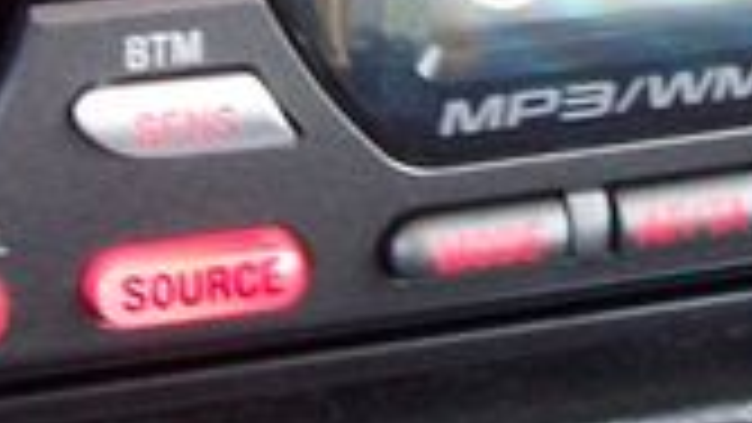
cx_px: 522
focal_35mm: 155
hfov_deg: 13.8
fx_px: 3091
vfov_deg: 7.8
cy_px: -38
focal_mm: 5.6
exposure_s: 1/8
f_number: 2.7
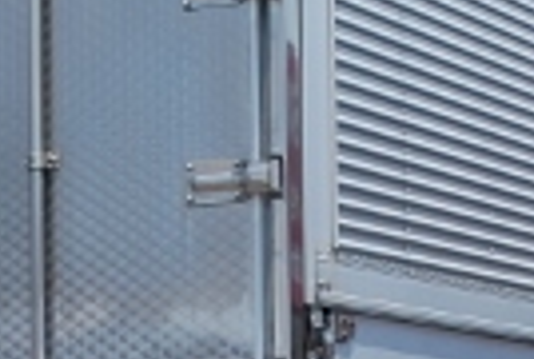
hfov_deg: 11.8
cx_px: 64
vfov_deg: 8.0
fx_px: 2557
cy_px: 351
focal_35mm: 172
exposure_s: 1/800
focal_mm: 24
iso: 100
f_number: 4.2
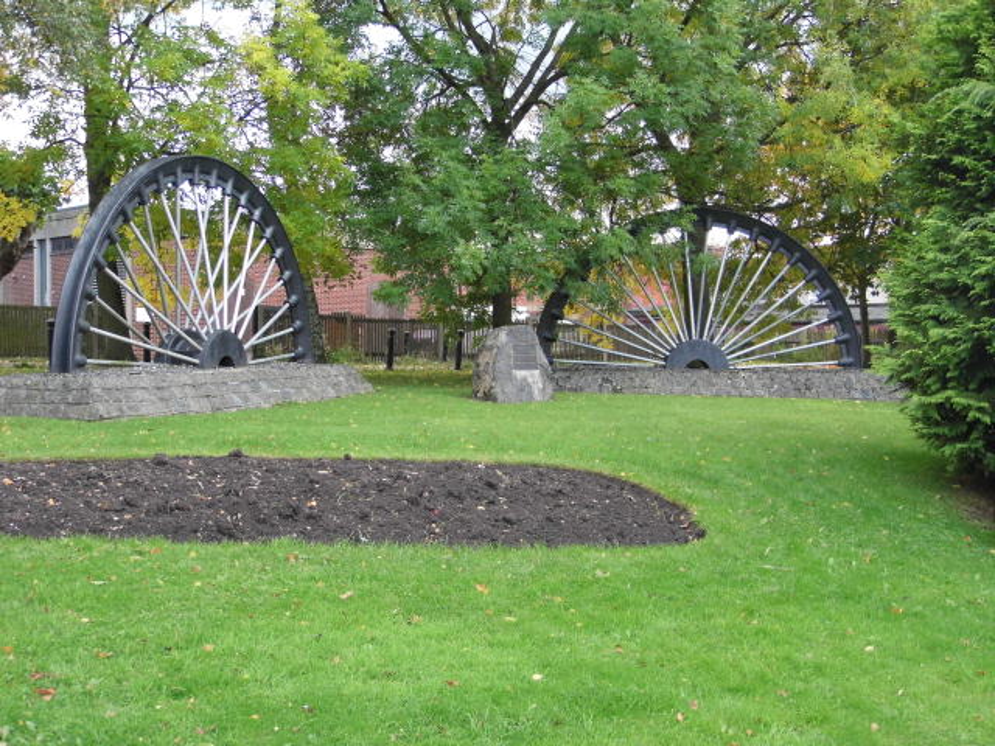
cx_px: 498
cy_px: 373
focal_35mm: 42
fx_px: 1207
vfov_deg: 34.3
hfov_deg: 44.8
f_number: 3.3
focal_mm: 7.6
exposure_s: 1/80
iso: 100
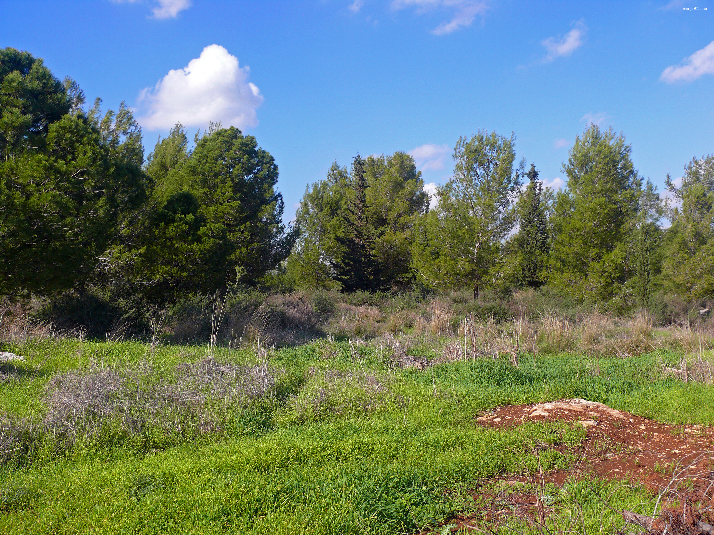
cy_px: 268
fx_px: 722
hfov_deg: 52.6
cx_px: 357
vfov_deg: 40.7
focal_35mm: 35
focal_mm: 7.4
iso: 100
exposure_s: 1/500
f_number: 4.5
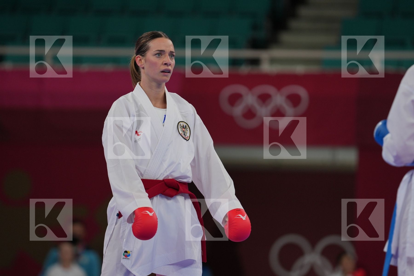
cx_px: 207
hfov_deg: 6.9
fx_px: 3450
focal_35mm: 300
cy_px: 138
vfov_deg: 4.6
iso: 400
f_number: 2.8
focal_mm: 200
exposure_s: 1/1000
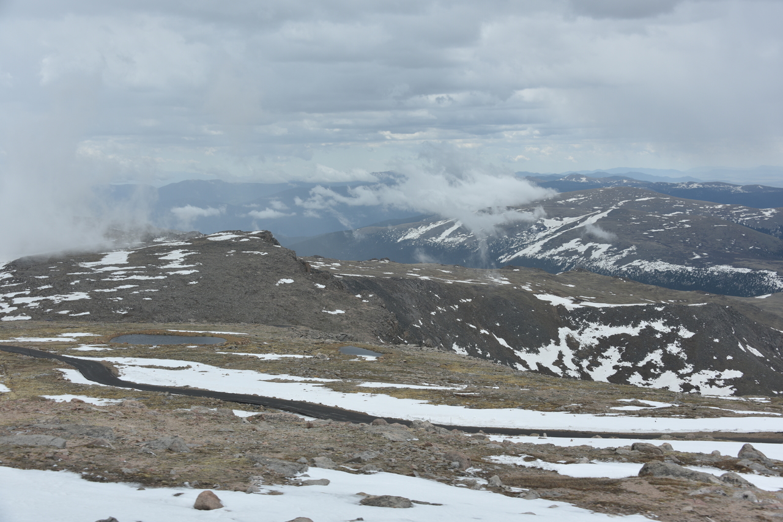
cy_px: 261
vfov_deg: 29.9
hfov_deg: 43.6
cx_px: 392
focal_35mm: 45
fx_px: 979
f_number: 8
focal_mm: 45
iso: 100
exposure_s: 1/250
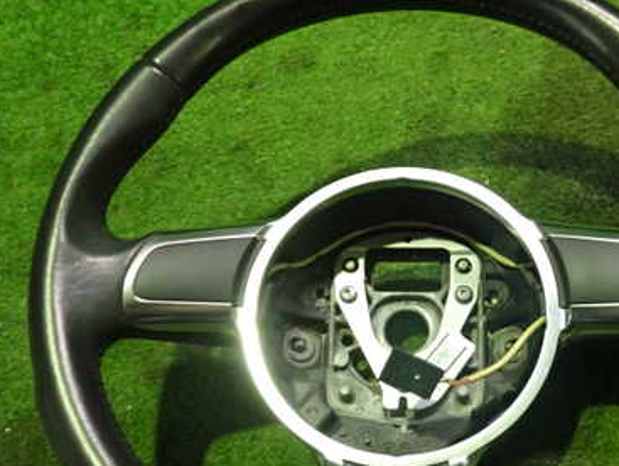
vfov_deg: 29.6
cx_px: 403
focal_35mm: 49
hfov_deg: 38.5
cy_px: 284
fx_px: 877
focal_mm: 5.4
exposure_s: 1/30
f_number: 2.3
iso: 800
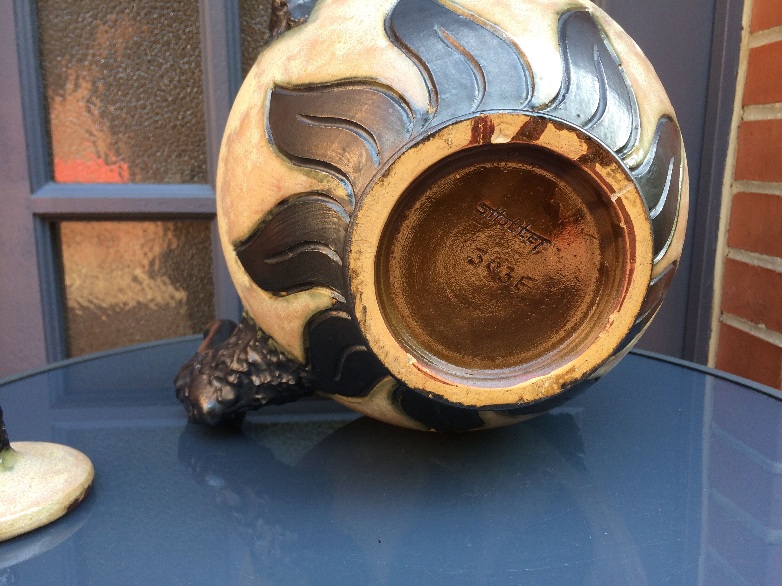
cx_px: 391
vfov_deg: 48.2
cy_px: 293
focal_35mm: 29
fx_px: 655
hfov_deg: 61.7
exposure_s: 1/100
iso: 50
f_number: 2.2
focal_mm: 4.15
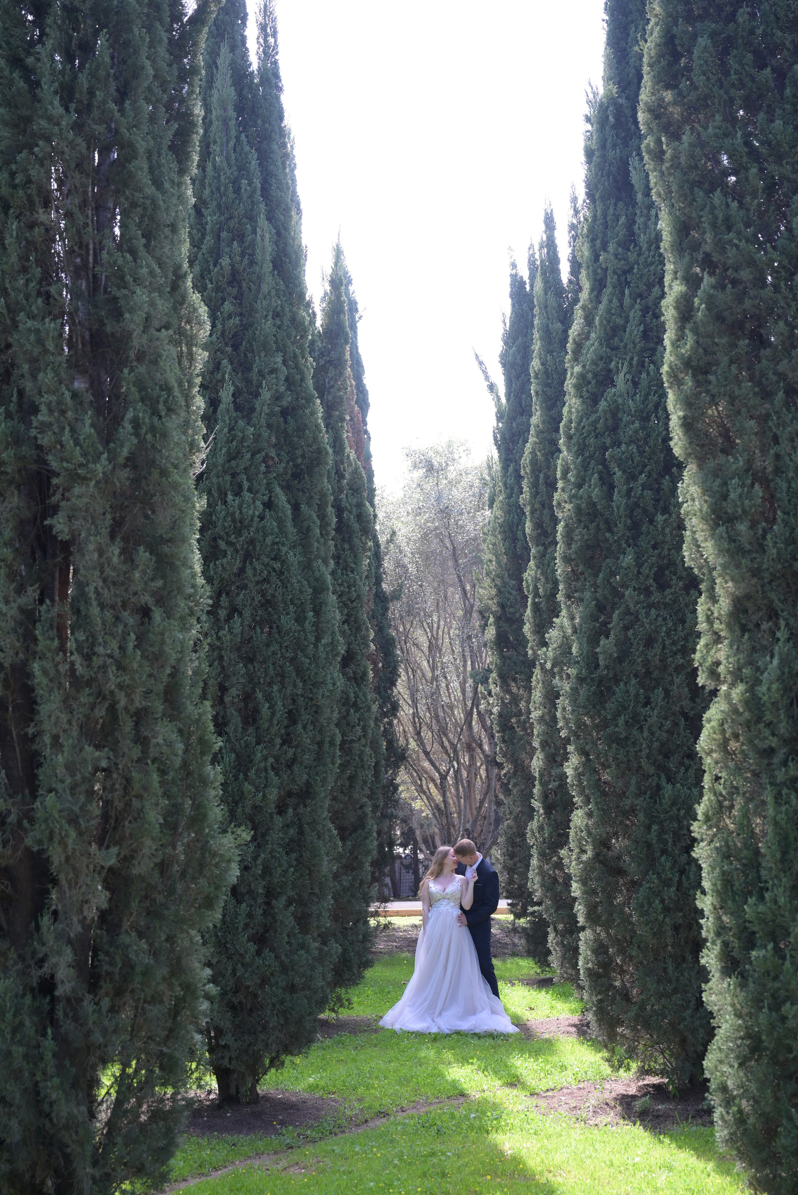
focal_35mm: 40
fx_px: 1328
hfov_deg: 33.4
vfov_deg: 48.4
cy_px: 598
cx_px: 399
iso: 125
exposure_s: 1/250
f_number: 3.5
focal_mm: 40
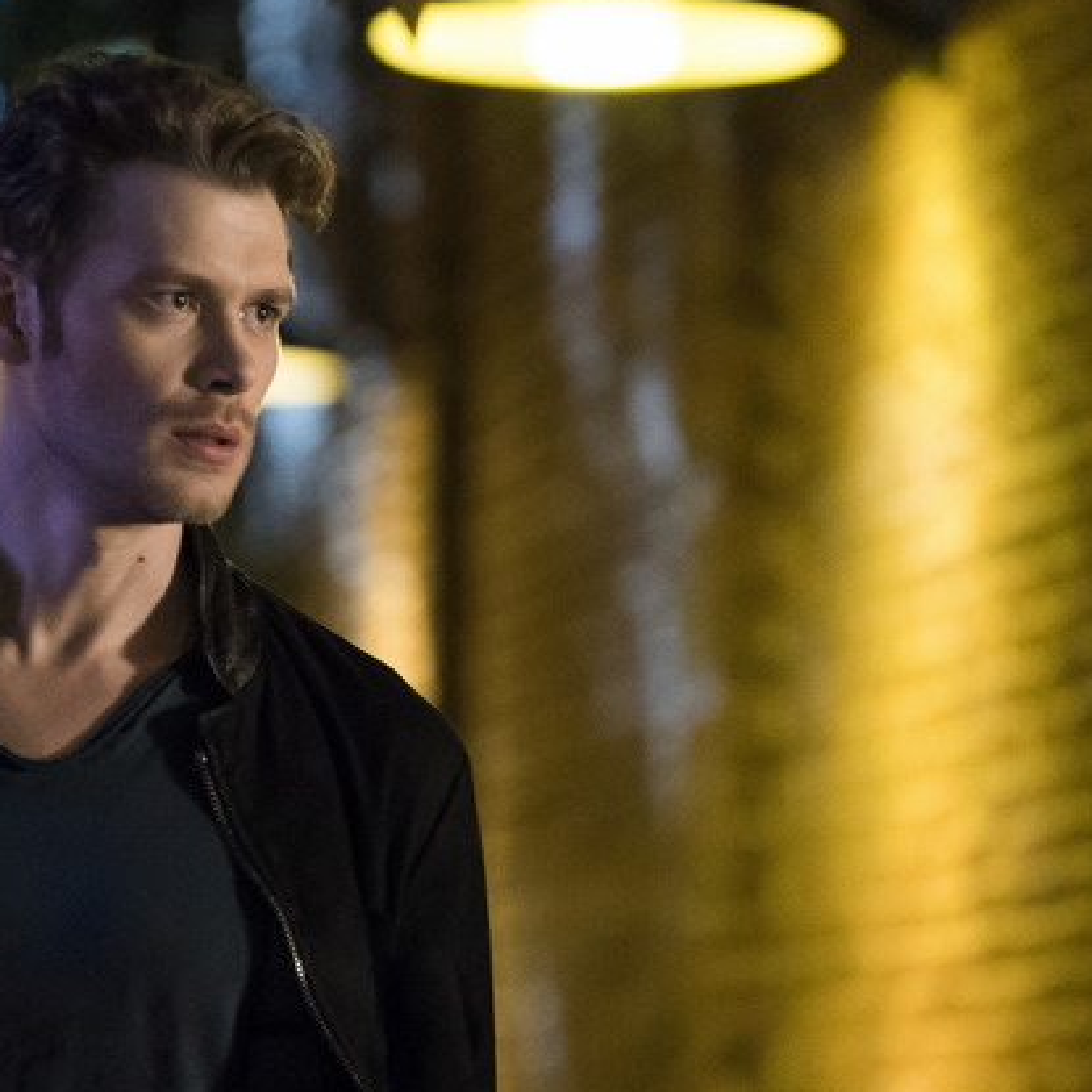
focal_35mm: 320
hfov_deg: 5.5
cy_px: 583
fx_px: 11421
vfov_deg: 5.5
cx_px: 163
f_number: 4
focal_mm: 200
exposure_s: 1/80
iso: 12800
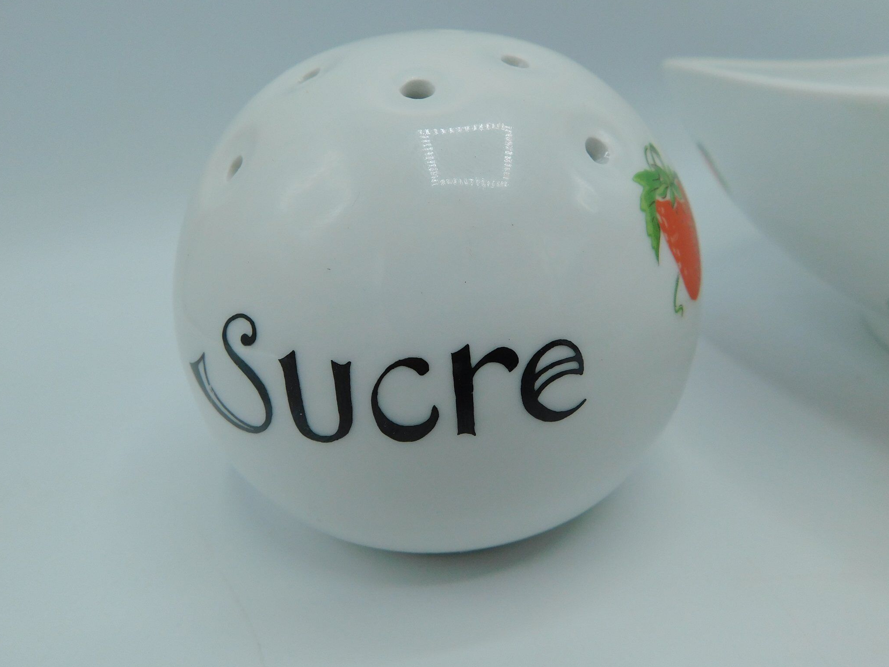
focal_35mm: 24
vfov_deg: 56.8
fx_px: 616
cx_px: 460
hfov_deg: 71.6
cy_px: 330
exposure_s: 1/400
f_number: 3
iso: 125
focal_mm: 4
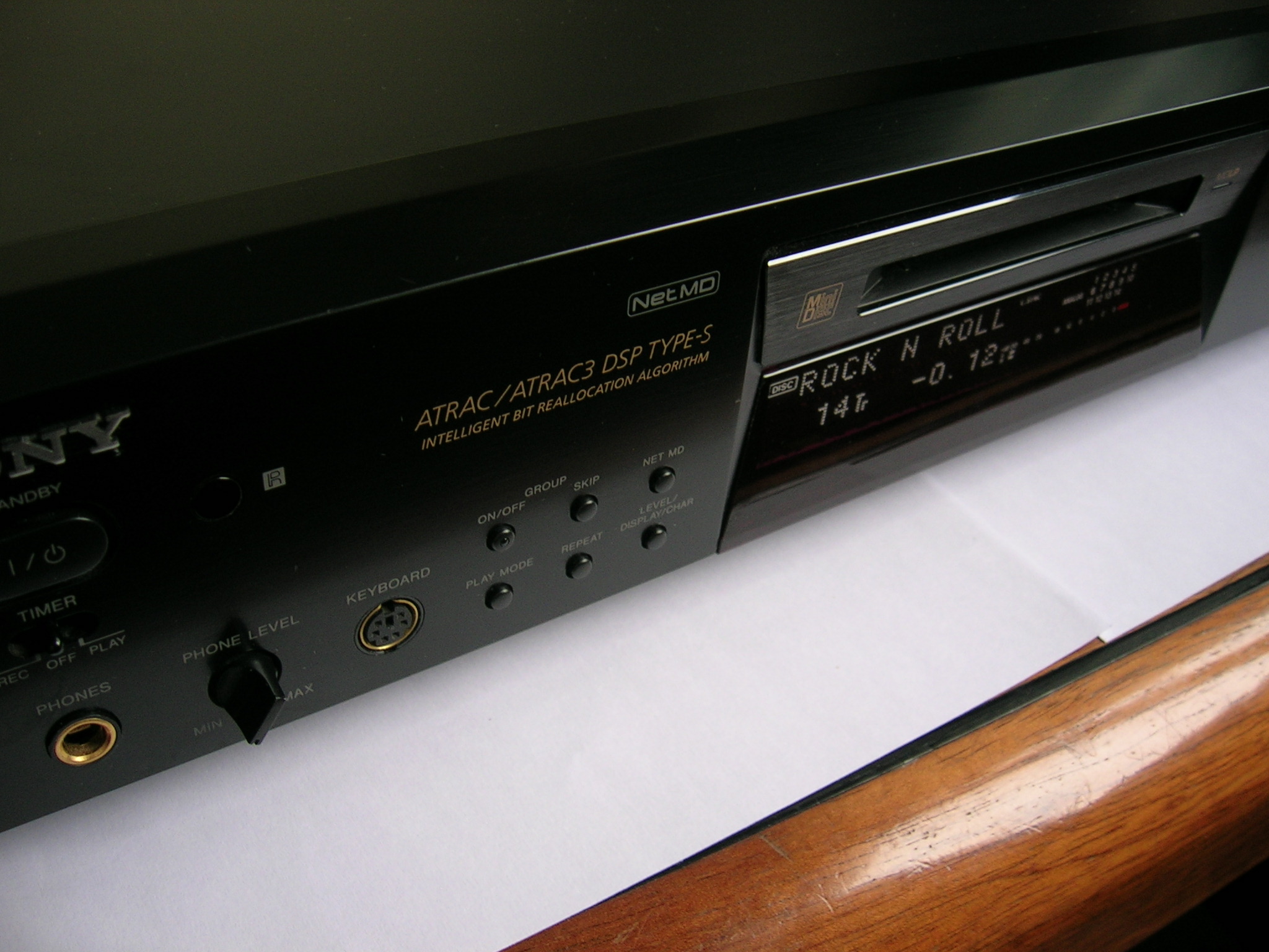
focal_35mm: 35
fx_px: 1283
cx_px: 634
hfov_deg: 52.6
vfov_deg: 40.7
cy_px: 476
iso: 50
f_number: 2.8
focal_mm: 5.4
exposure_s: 1/11.8
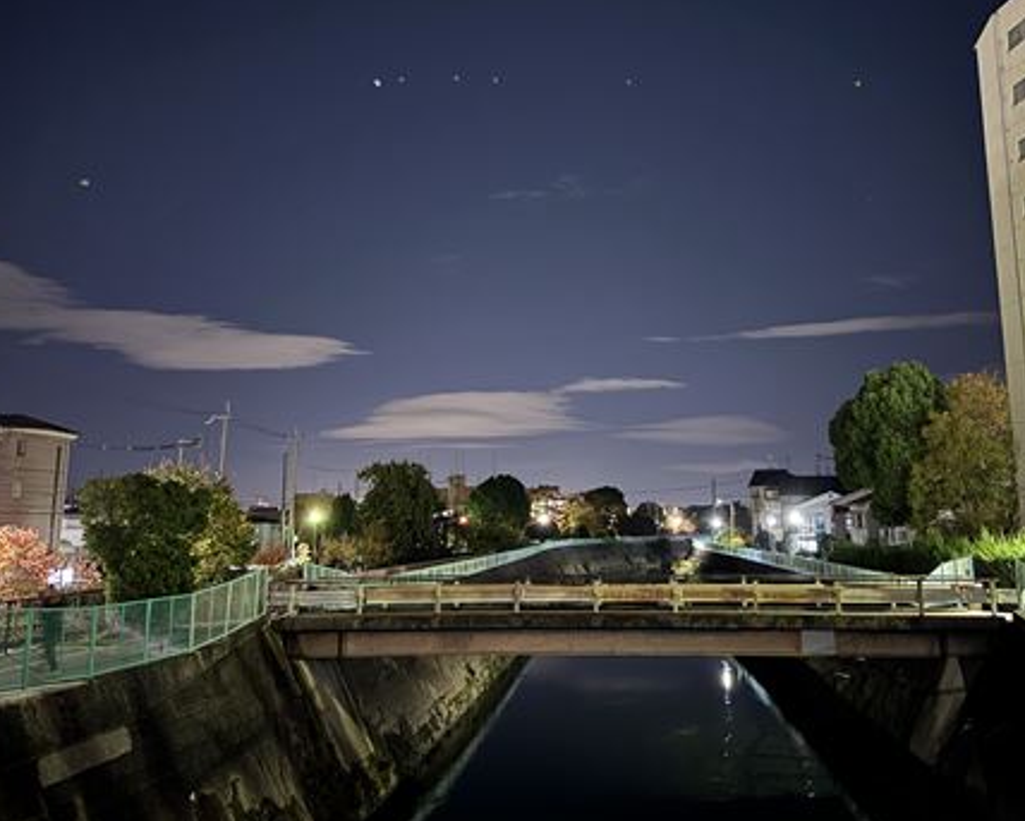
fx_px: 1062
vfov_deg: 41.9
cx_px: 584
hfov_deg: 51.3
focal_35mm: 35
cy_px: 297
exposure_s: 1/5
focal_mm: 6.76
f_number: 1.78
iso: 2000
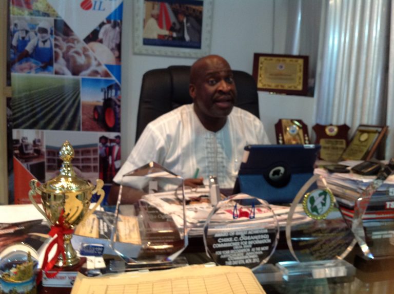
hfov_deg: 52.7
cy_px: 147
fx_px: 398
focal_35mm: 35
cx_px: 197
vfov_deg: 40.6
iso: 250
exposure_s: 1/15
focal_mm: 4.28
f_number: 2.4
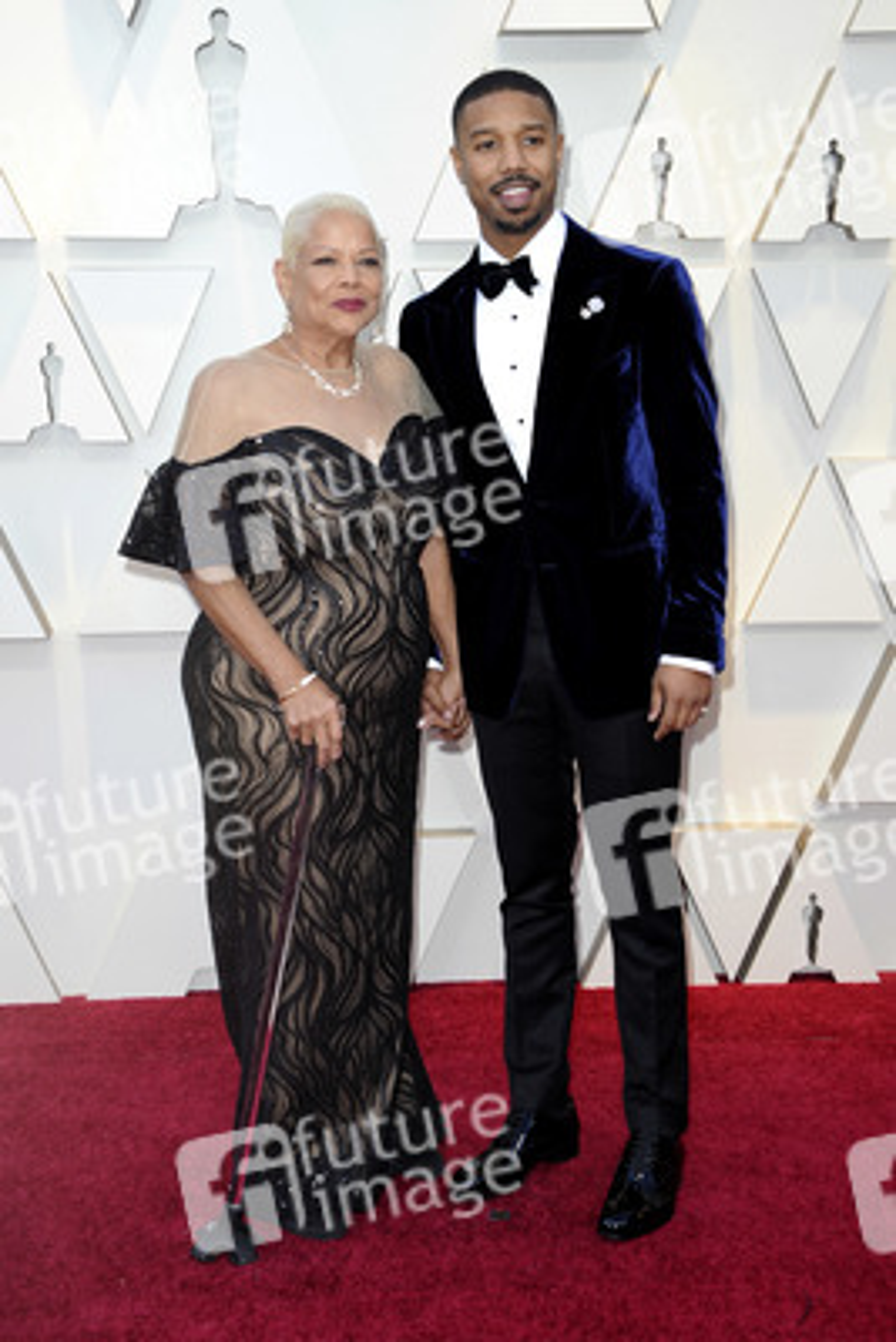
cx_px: 448
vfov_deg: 36.2
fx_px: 2051
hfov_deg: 24.6
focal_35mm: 55
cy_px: 671
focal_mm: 55
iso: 800
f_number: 6.3
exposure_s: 1/250
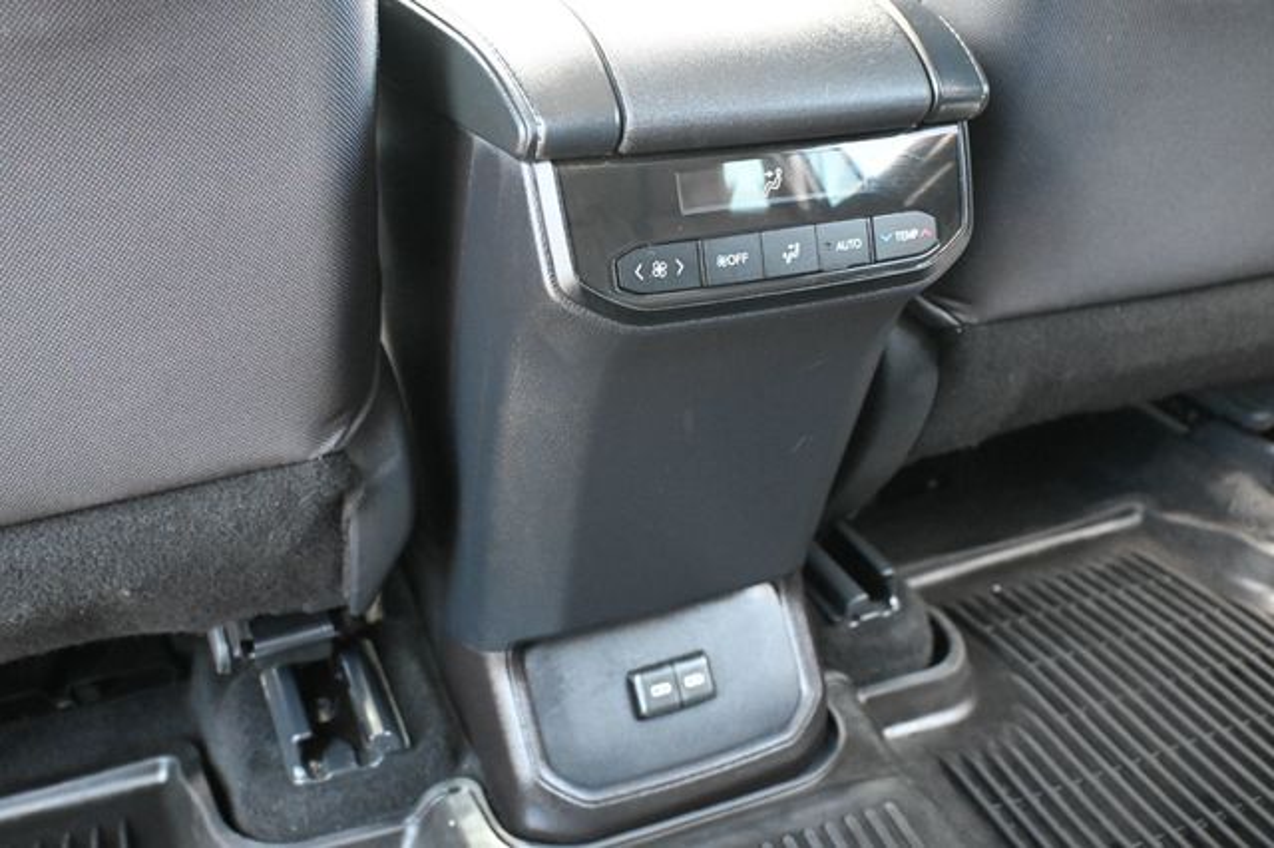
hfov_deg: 58.4
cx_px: 637
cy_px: 424
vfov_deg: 40.8
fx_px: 1141
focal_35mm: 32
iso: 5600
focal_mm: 21.5
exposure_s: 1/60
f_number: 4
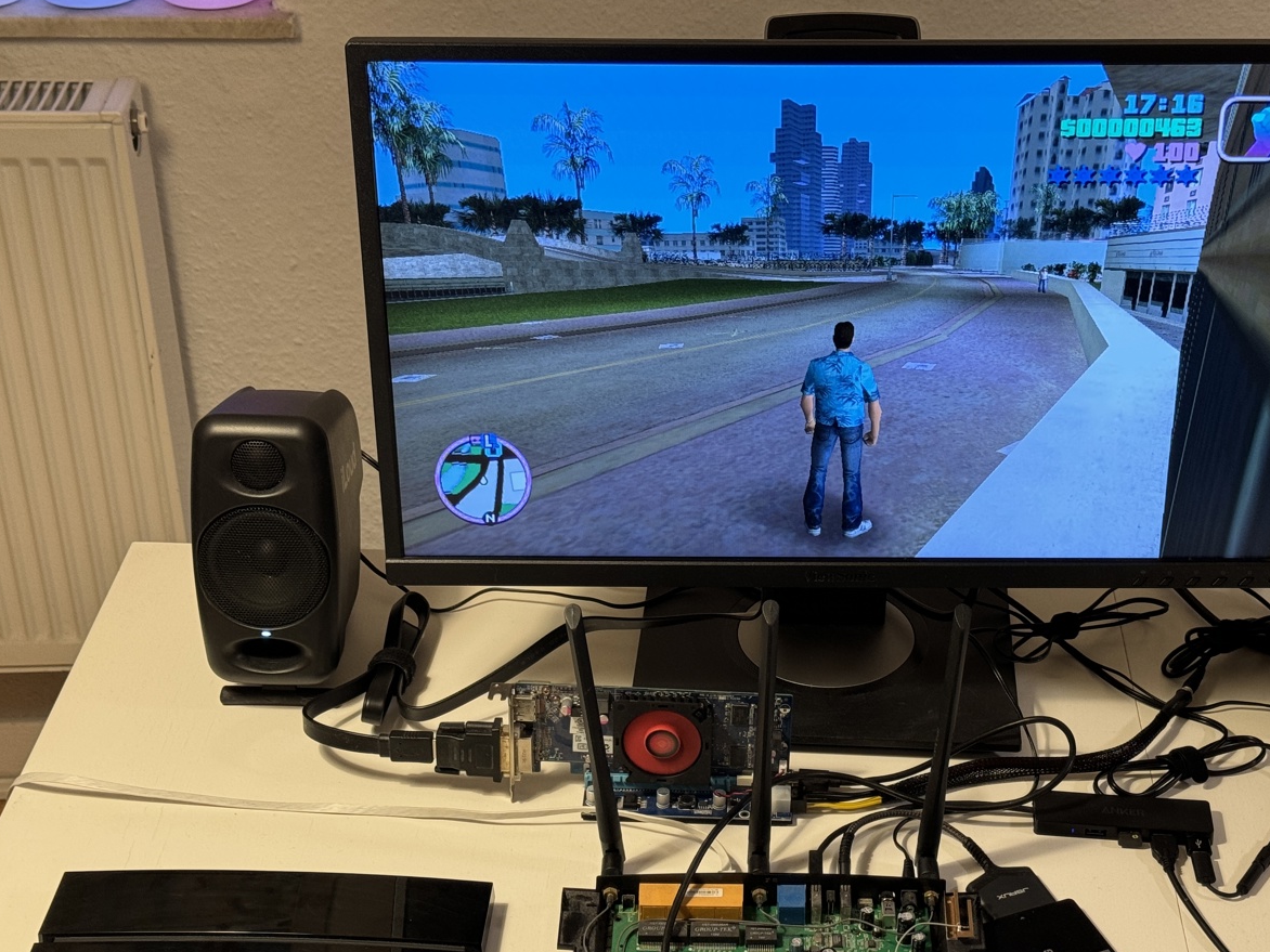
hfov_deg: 32.6
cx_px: 753
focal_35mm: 59
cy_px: 574
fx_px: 2165
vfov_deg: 24.8
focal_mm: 6.86
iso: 100
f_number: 1.78
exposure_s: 1/50
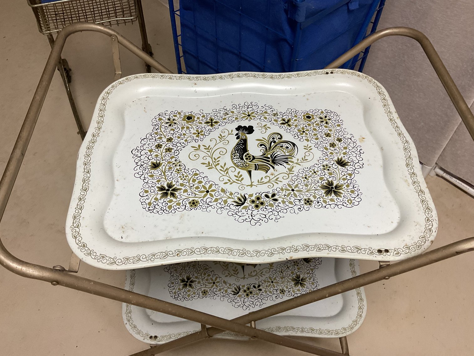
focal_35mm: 29
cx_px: 237
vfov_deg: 48.2
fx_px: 397
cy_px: 178
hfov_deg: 61.7
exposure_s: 1/60
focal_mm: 3
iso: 100
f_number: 1.8
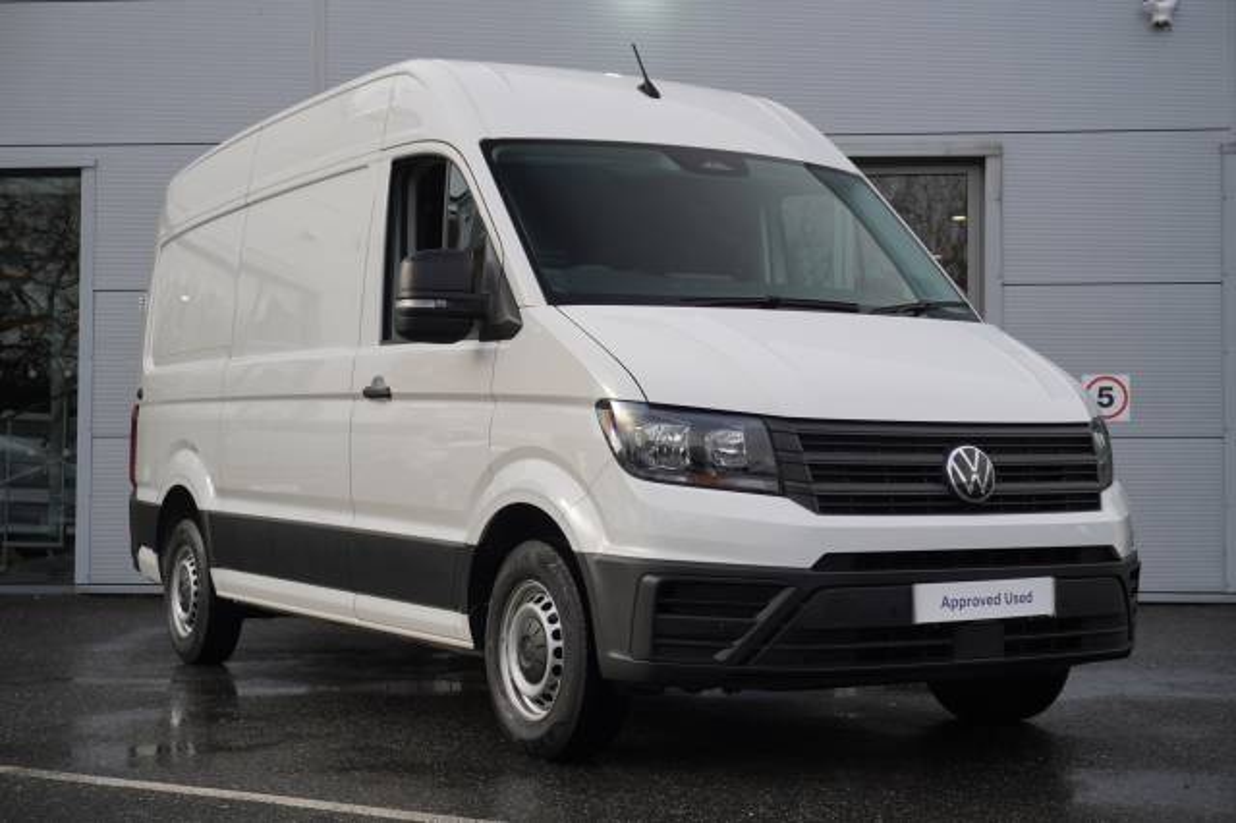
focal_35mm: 54
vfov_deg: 25.0
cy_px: 412
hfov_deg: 36.9
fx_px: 1853
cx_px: 618
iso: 100
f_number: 5.6
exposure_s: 1/60
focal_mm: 36
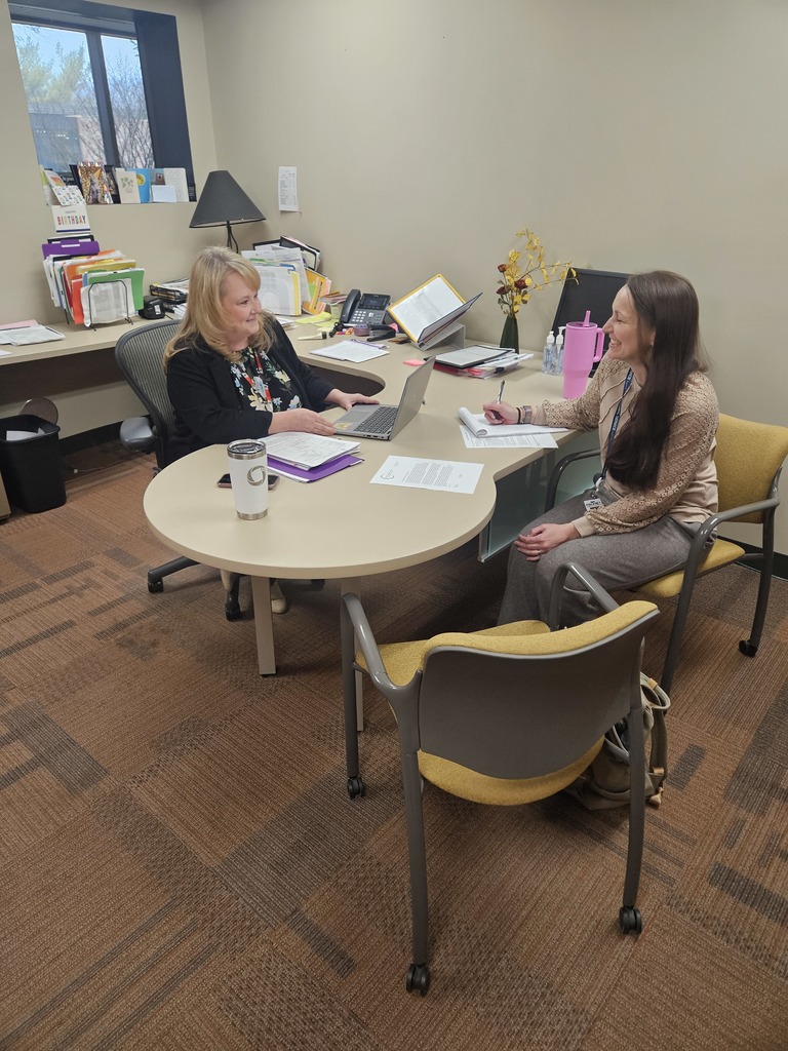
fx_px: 698
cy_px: 526
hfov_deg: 58.9
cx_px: 394
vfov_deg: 73.9
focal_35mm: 23
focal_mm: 5.4
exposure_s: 1/120
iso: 250
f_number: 1.8
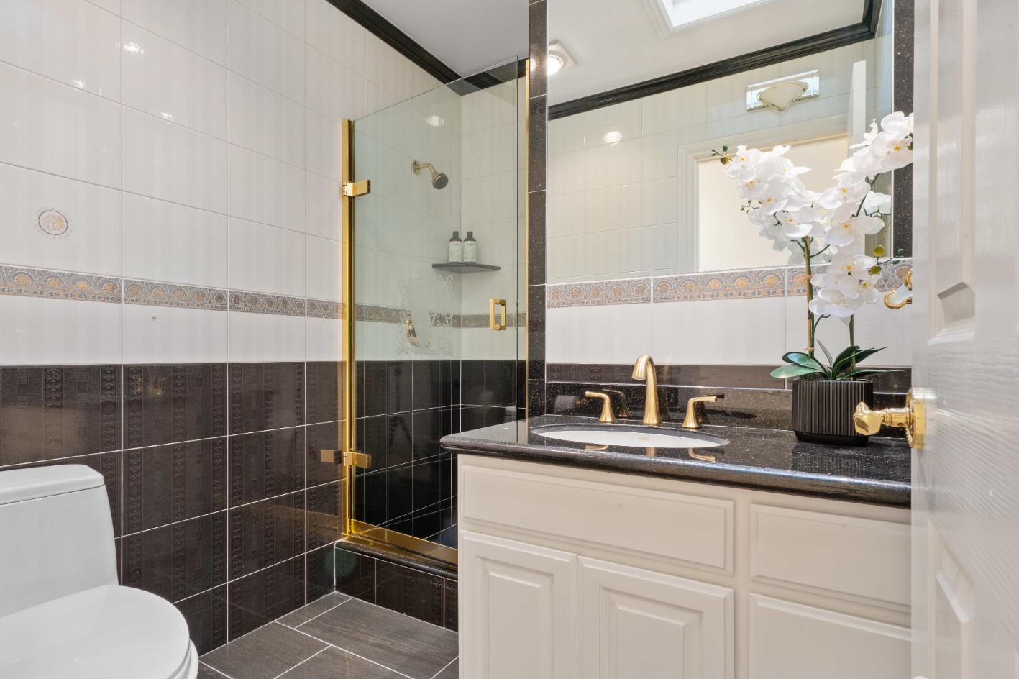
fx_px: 509
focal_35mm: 18
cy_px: 347
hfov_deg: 89.9
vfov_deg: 67.4
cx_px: 480
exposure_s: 1.6
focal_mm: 17
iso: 250
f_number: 16
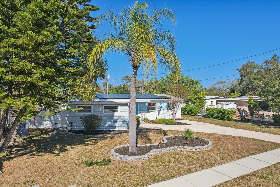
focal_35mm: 22
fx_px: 171
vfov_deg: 57.2
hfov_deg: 78.6
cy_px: 94
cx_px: 140
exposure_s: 1/2000
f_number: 2.8
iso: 400
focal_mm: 8.4
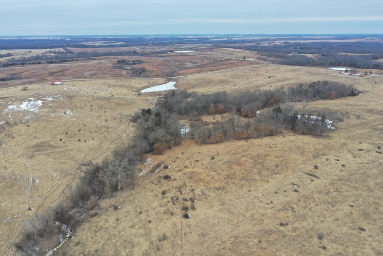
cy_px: 128
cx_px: 192
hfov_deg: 65.5
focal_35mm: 28
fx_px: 298
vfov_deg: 46.4
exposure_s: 1/120
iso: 100
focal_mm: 10.26
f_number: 4.5
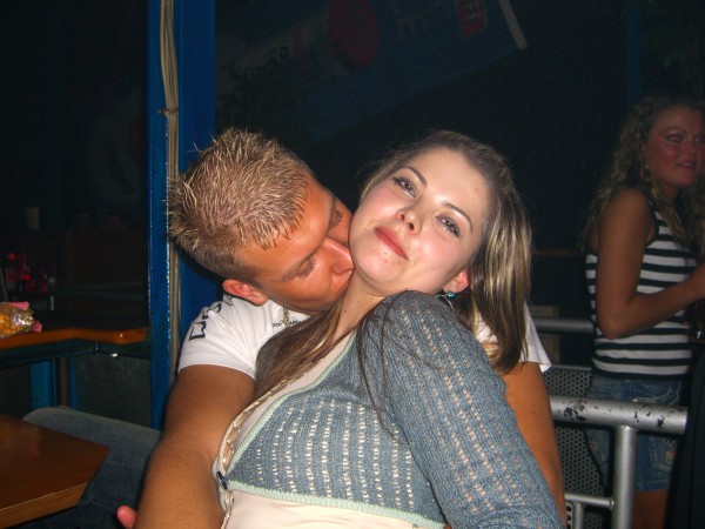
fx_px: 774
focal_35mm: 38
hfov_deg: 49.0
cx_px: 352
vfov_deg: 37.7
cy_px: 264
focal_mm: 7.9
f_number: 2.8
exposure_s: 1/60
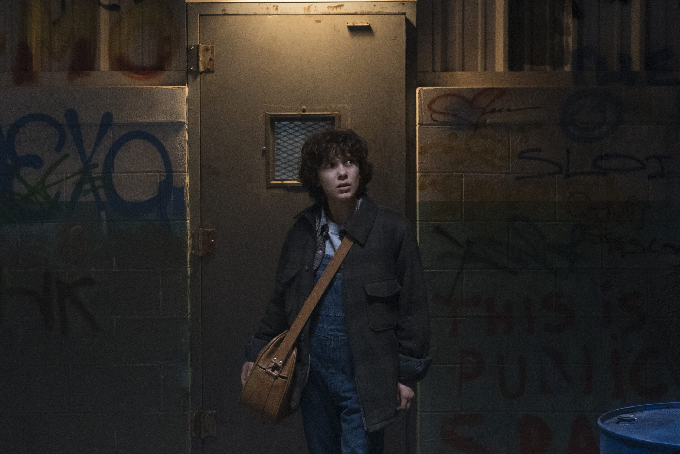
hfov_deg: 28.1
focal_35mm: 72
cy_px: 227
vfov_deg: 18.9
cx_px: 340
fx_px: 1360
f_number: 5.6
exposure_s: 1/125
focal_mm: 48
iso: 12800
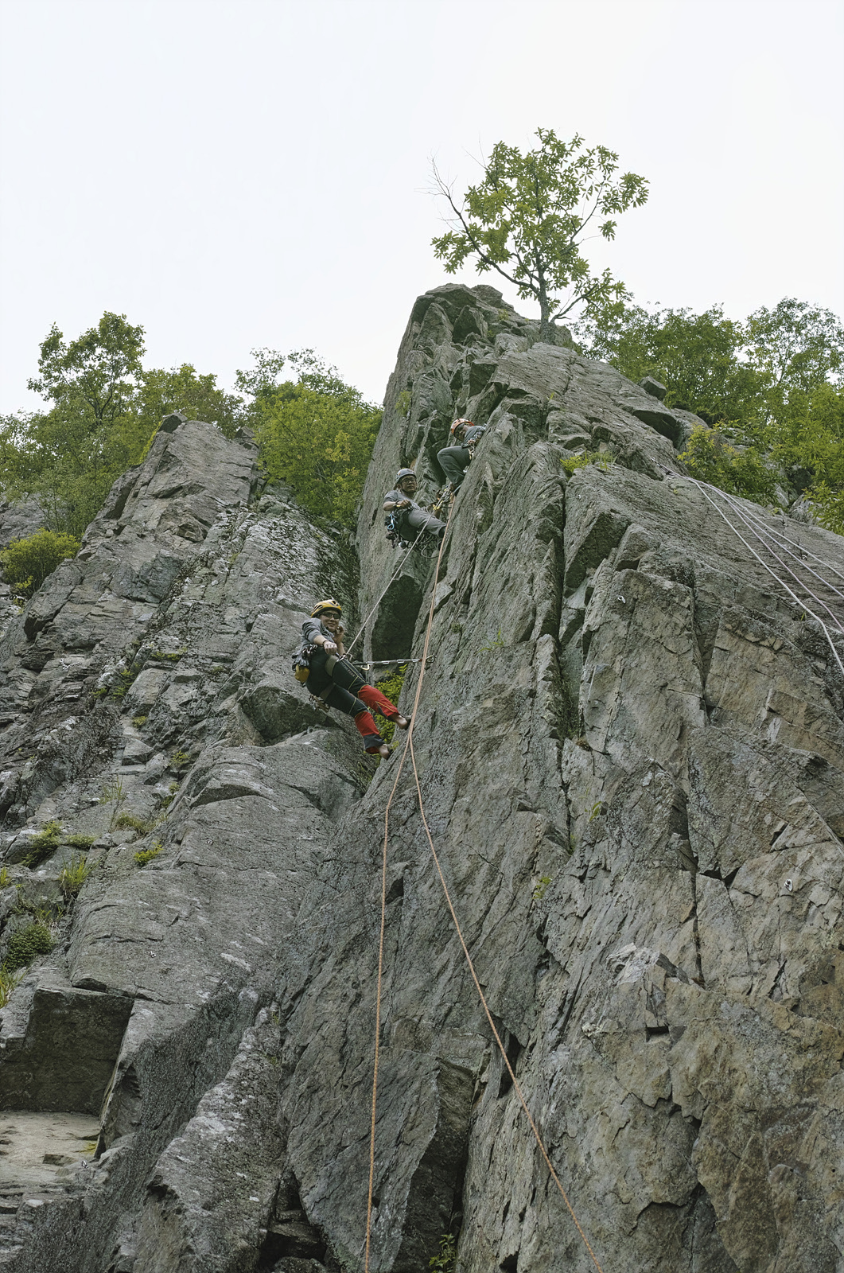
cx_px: 422
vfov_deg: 43.7
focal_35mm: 45
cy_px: 636
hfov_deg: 29.8
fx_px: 1588
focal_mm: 30
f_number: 4
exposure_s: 1/500
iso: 100
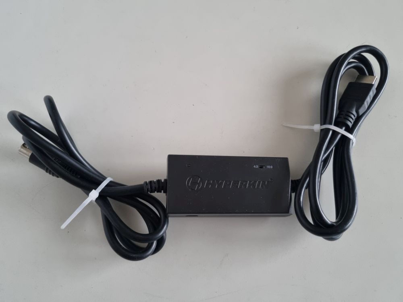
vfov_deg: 53.1
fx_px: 303
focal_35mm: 26
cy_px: 151
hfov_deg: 67.3
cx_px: 202
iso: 500
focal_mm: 5.4
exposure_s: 1/33
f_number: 1.8
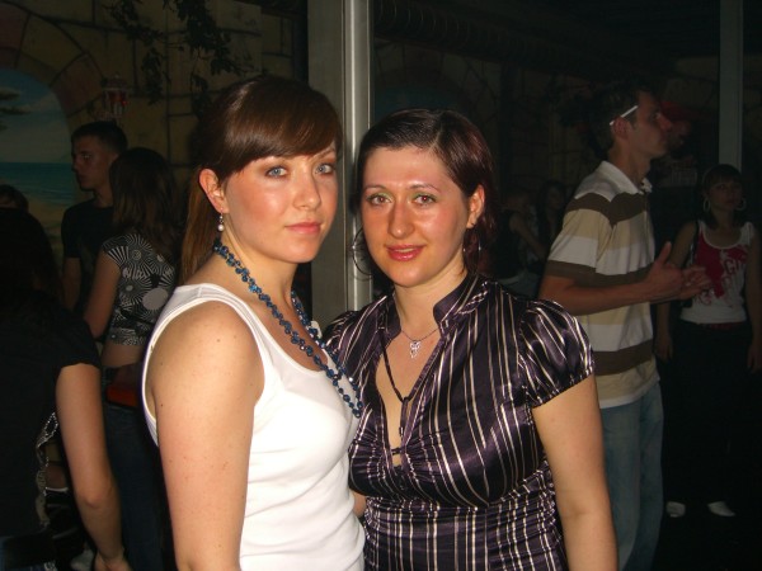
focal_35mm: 38
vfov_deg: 37.7
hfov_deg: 49.0
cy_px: 286
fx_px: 836
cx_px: 381
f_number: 2.8
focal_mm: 7.9
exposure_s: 1/60
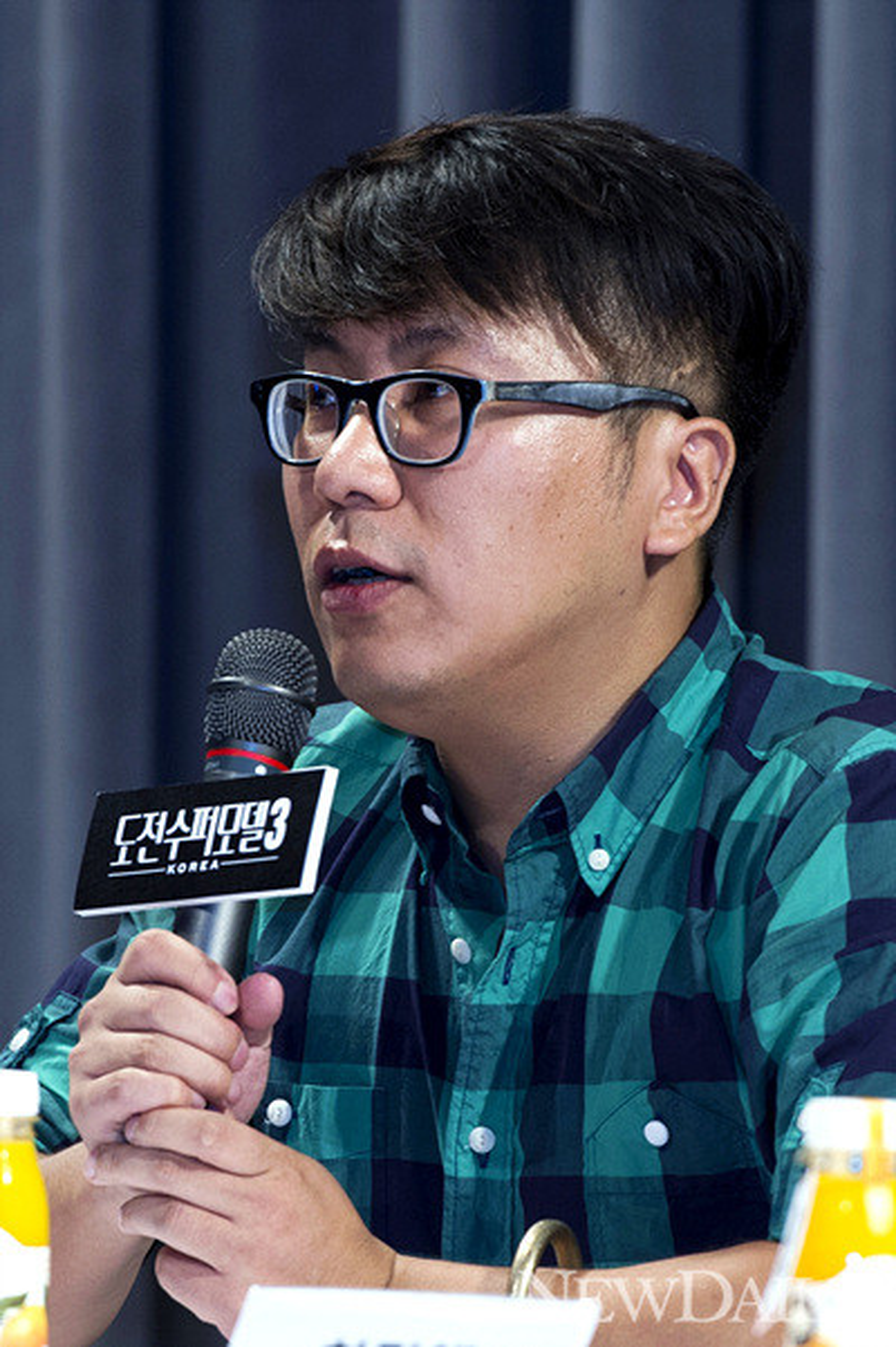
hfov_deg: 6.9
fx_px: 7475
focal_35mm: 200
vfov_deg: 10.3
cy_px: 674
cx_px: 448
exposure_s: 1/200
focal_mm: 200
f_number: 4
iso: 800
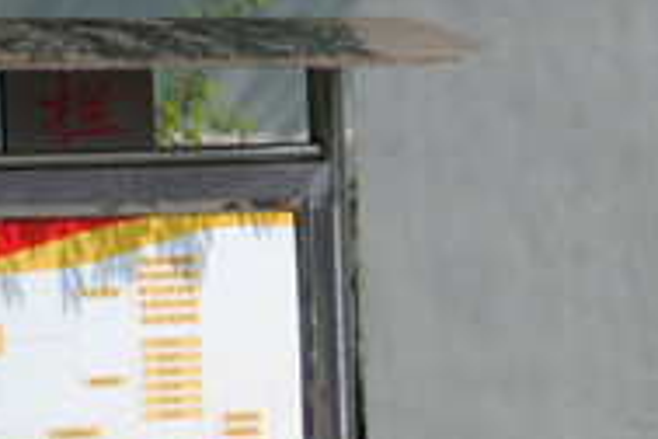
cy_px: 754
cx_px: 1093
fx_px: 11624
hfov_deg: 3.2
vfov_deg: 2.2
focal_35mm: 636
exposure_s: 1/800
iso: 200
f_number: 4.5
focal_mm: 100
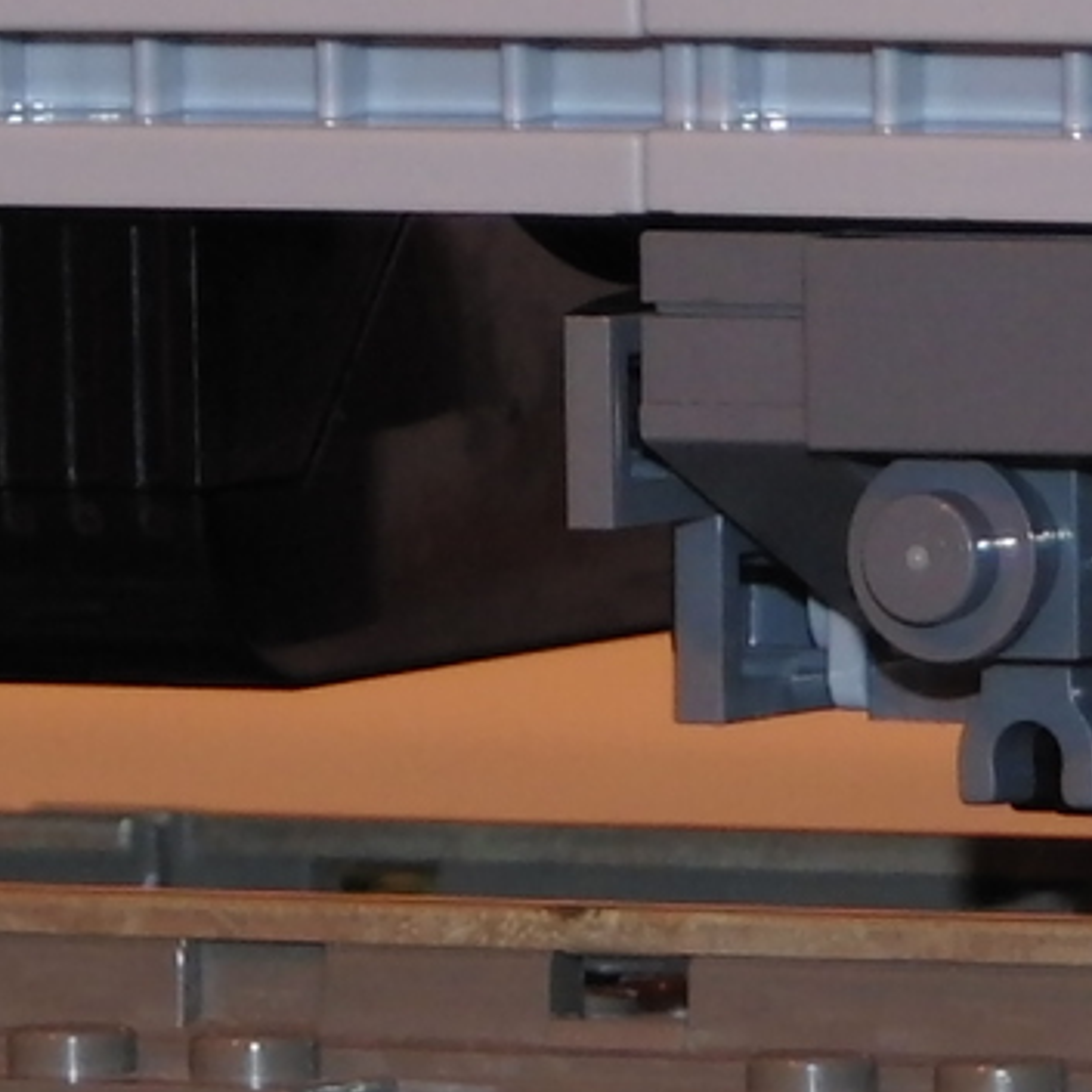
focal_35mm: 769
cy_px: -916
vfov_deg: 2.3
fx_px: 27446
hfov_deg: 2.3
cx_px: -167
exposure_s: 1/60
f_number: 3.2
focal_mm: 30.3
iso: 100
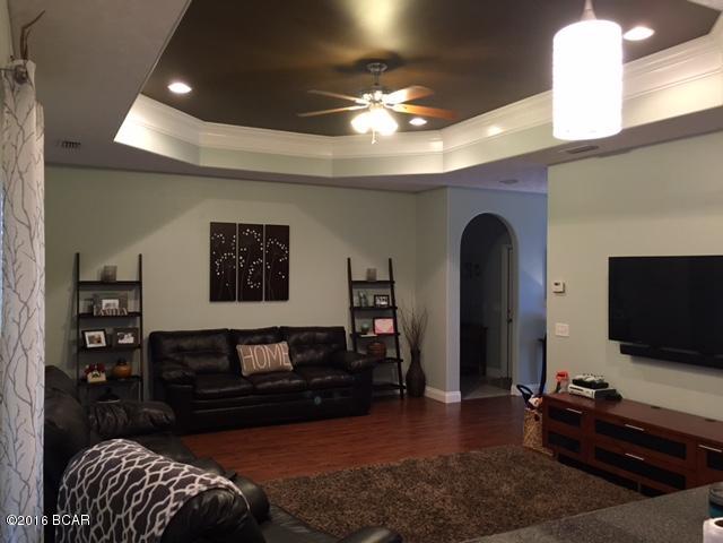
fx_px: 606
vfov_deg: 48.2
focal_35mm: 29
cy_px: 272
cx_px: 362
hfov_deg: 61.7
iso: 80
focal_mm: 4.15
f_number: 2.2
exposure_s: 1/10
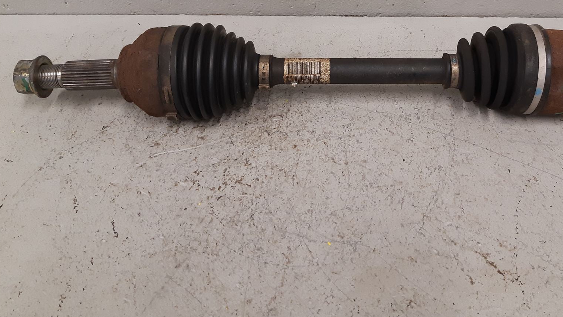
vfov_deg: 30.1
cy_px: 45
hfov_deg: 52.0
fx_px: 567
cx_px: 366
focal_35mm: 38
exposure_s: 1/50
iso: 125
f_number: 1.7
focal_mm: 3.93
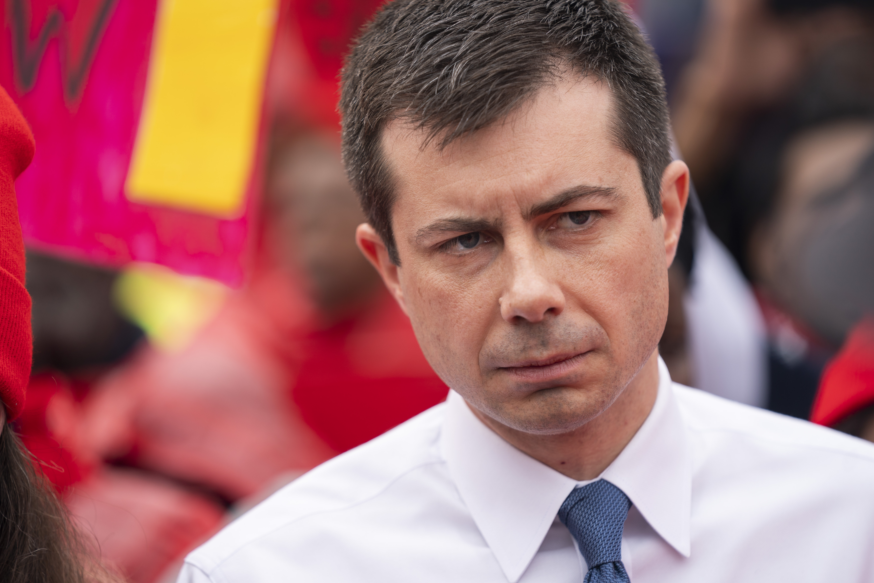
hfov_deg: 10.3
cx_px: 437
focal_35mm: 200
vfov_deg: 6.9
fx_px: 4855
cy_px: 292
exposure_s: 1/800
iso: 100
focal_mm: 200
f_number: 2.8
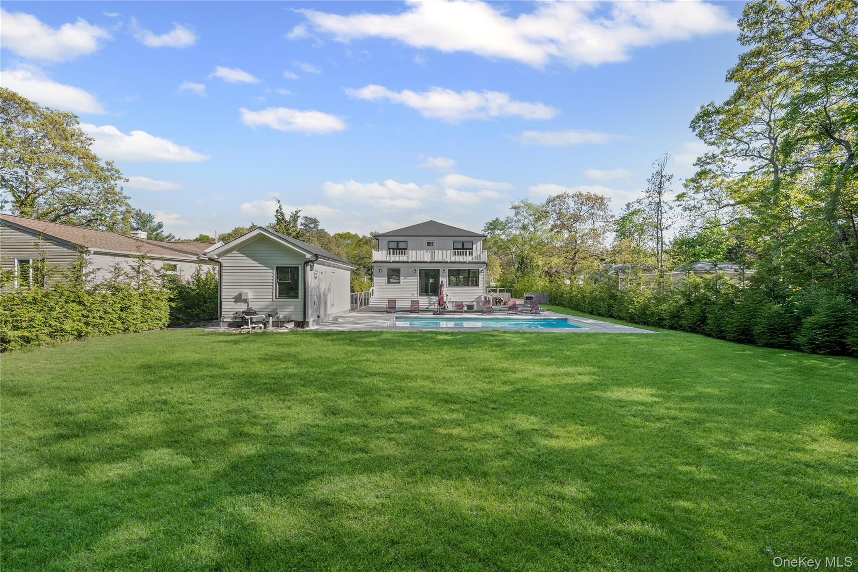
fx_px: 334
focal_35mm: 14
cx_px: 429
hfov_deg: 104.3
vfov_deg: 81.2
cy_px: 286
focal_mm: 14
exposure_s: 1/640
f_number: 5
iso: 500
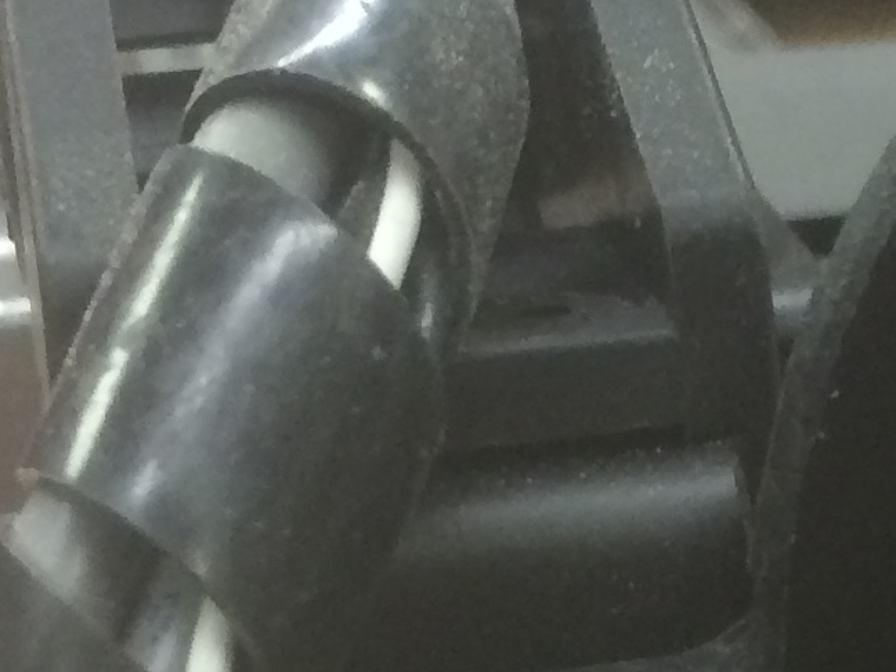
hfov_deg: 13.0
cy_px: 813
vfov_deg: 10.0
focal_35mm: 146
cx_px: 1203
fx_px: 3779
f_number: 2.2
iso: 125
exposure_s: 1/30
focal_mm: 4.15
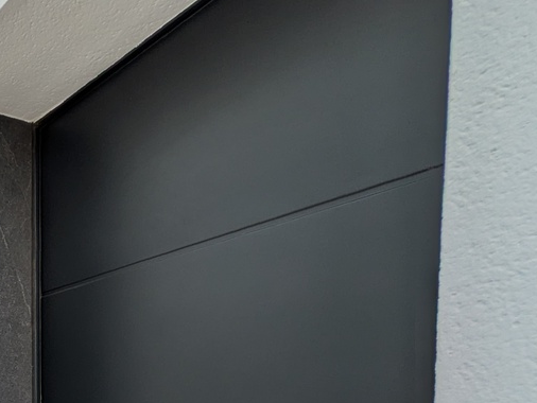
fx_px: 559
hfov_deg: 37.0
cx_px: -128
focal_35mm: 36
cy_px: 450
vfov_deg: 34.1
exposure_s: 1/925
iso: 51
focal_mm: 1.83
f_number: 2.2
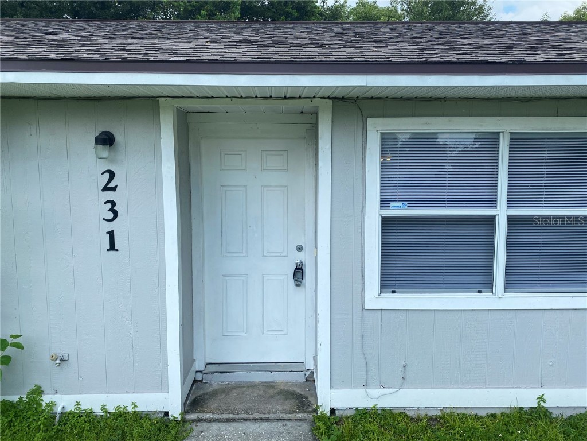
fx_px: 441
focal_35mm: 26
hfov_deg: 67.3
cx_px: 294
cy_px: 220
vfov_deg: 53.1
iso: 32
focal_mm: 4.25
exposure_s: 1/1206
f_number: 1.8
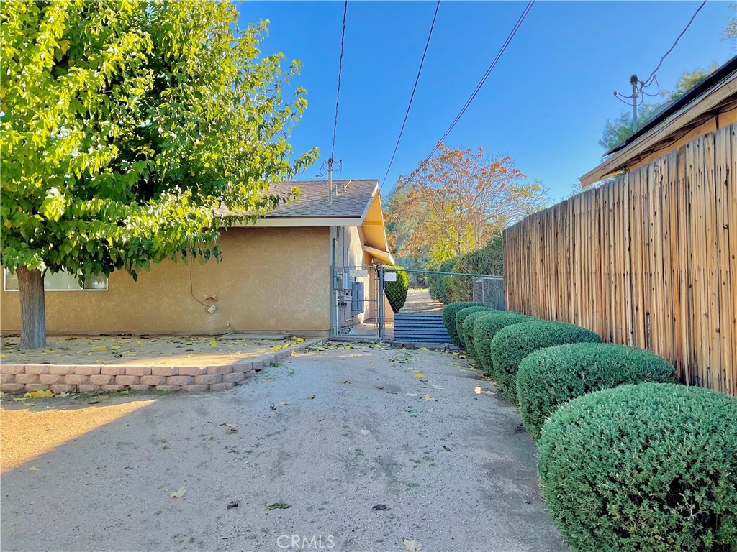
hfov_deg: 61.7
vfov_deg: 48.2
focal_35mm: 29
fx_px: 617
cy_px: 276
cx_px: 368
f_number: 1.8
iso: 16
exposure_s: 1/613
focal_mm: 3
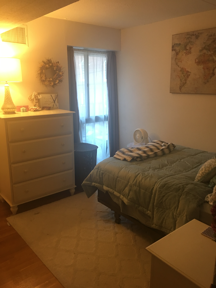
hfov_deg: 48.2
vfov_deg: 61.7
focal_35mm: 29
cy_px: 144
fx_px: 241
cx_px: 108
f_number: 2.2
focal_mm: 4.15
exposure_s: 1/15
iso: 50
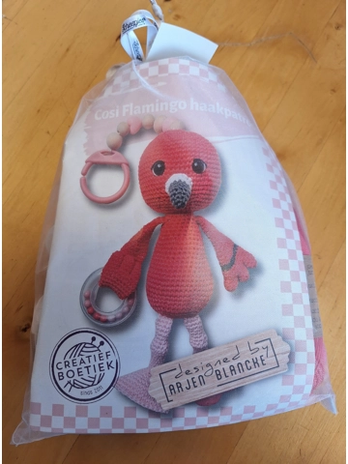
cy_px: 232
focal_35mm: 23
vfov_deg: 73.9
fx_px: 308
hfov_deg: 58.9
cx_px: 174
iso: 40
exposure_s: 1/100
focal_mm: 5.54
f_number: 1.8
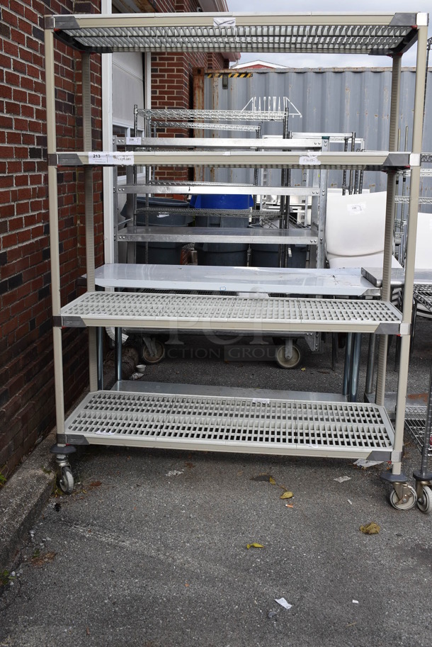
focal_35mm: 39
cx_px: 216
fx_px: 701
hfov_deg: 34.3
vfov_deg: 49.5
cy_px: 324
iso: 140
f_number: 8
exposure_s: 1/250
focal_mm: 26
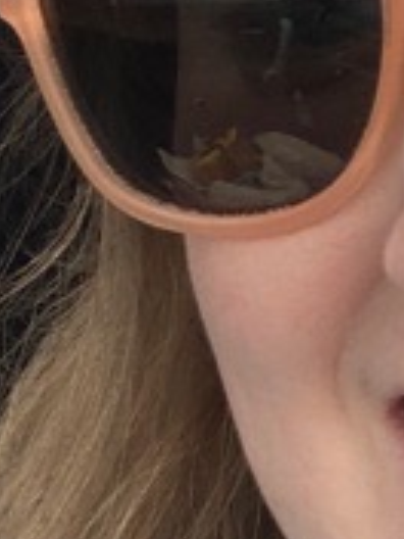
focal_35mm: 182
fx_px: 2832
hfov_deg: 7.9
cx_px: 728
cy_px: 499
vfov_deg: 10.8
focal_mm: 2.87
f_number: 2.2
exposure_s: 1/121
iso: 64
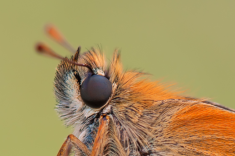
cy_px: 157
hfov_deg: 5.0
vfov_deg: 3.3
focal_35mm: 416
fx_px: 2713
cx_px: 166
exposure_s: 1/10
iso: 100
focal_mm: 105
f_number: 13
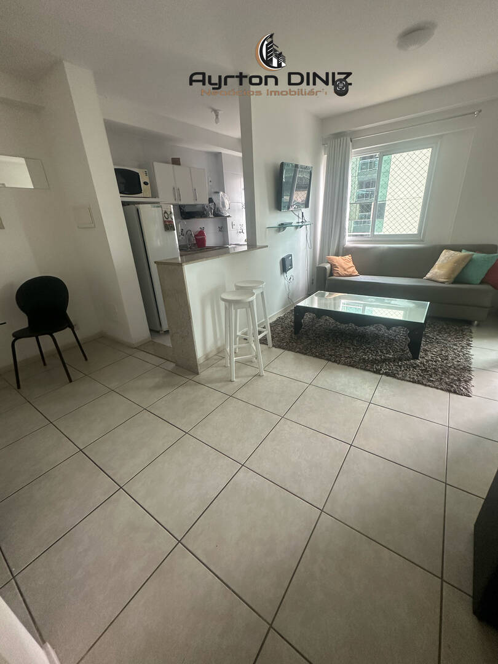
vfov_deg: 102.1
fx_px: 269
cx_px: 249
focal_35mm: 14
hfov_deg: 85.7
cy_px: 332
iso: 200
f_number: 2.2
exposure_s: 1/99
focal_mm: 2.22
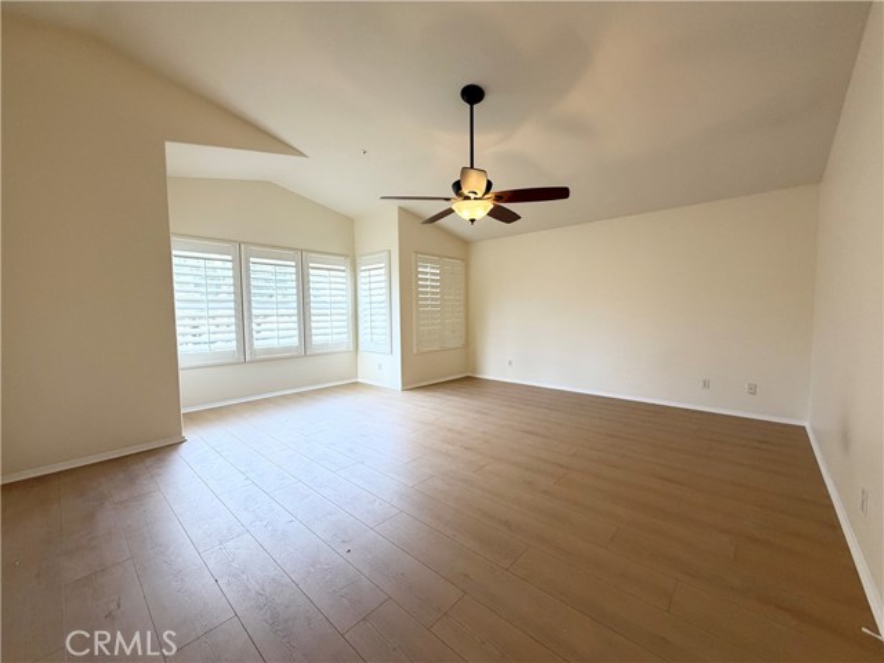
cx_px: 442
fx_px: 358
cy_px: 332
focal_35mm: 14
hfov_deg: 102.1
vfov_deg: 85.7
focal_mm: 2.22
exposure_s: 1/120
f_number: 2.2
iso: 160
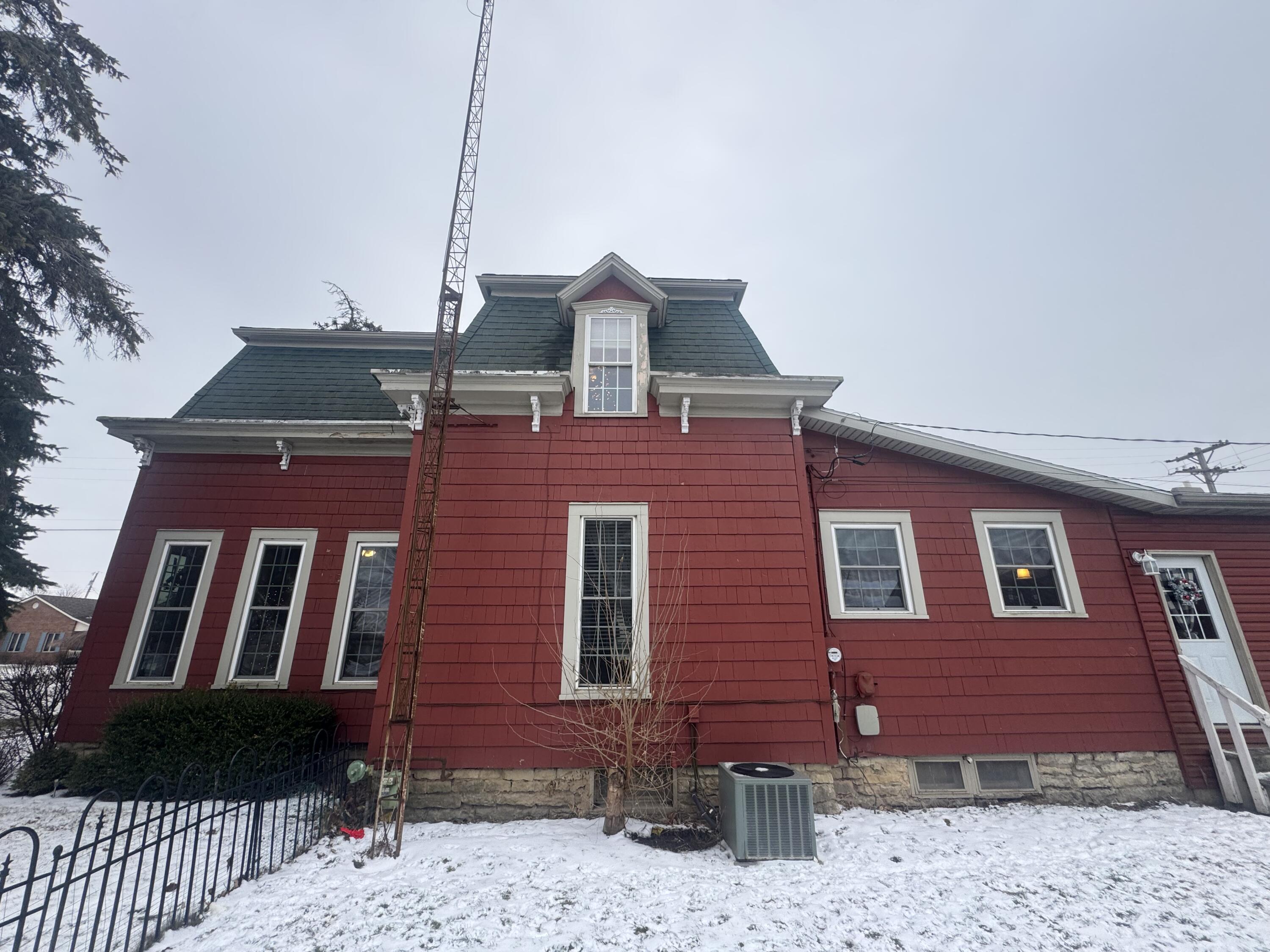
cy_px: 476
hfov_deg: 102.1
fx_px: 514
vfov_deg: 85.7
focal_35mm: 14
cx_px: 635
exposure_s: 1/119
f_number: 2.2
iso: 40
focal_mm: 2.22
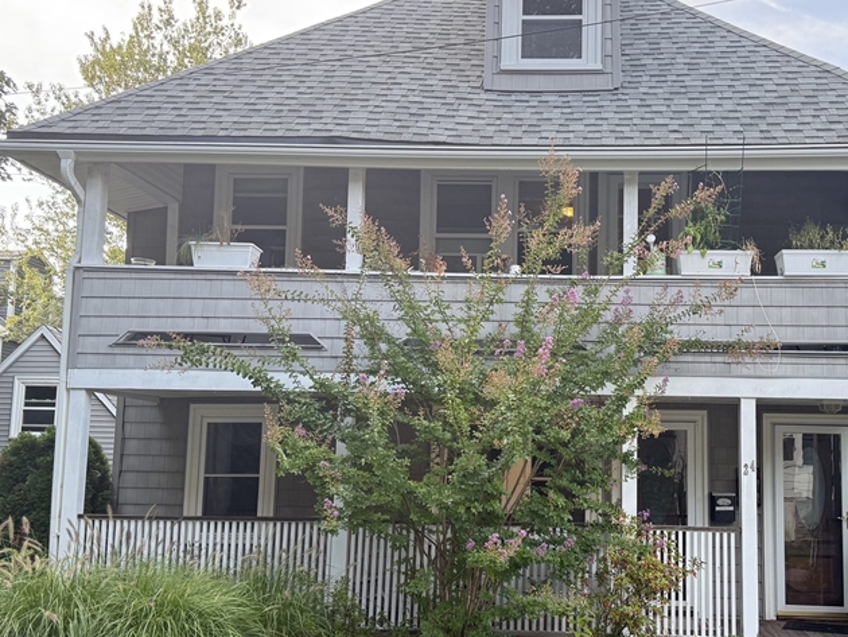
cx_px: 571
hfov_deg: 47.0
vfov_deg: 36.8
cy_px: 366
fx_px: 956
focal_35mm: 39
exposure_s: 1/156
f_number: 1.78
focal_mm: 6.76
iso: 100
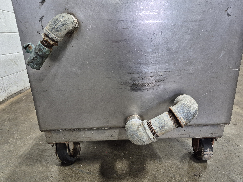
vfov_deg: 58.9
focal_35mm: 23
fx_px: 161
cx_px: 122
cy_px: 91
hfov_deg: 73.9
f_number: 1.8
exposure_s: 1/120
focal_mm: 5.4
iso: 500
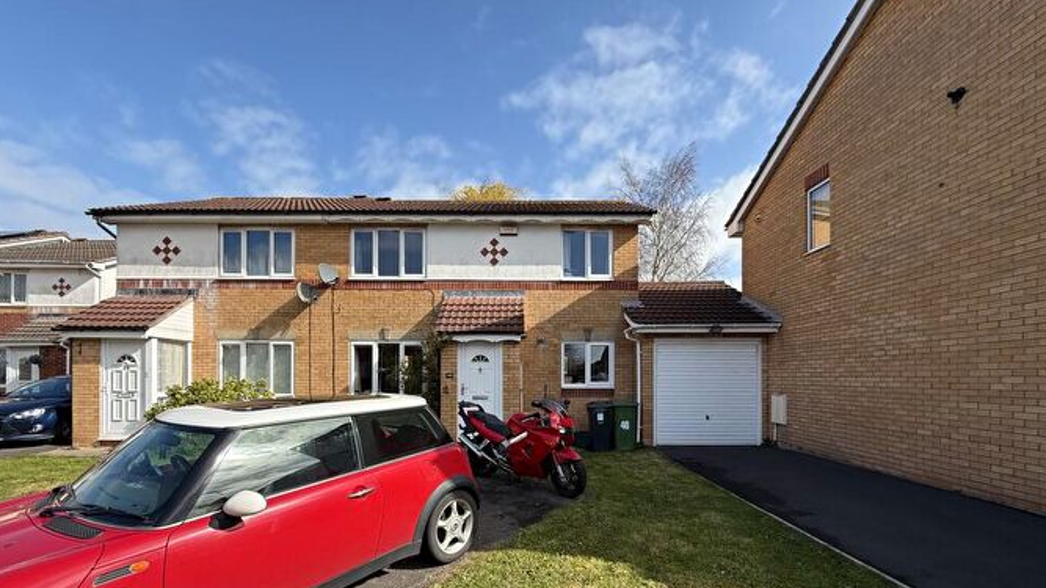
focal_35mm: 16
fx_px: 444
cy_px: 374
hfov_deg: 99.4
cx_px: 518
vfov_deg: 65.9
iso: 64
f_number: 2.2
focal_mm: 2.22
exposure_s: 1/1464
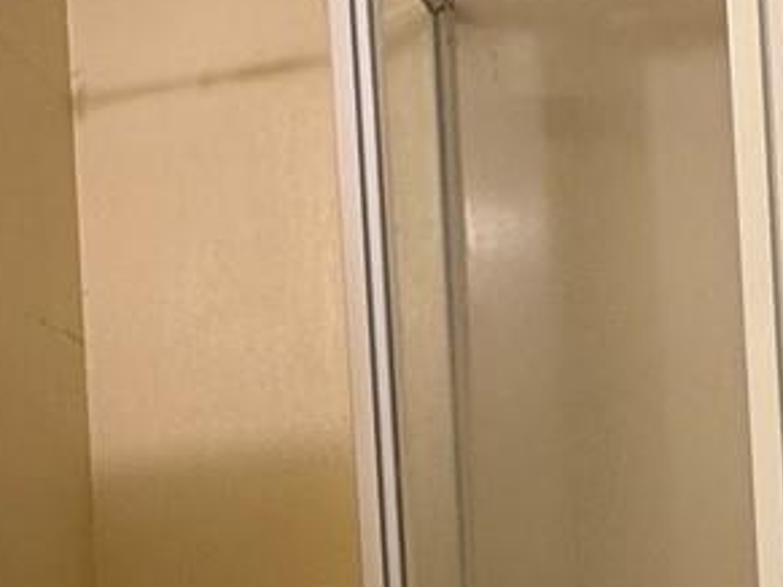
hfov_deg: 23.3
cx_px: -148
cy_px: 757
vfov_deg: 17.9
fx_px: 1741
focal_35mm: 77
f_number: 2.2
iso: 200
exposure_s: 1/60
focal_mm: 2.22
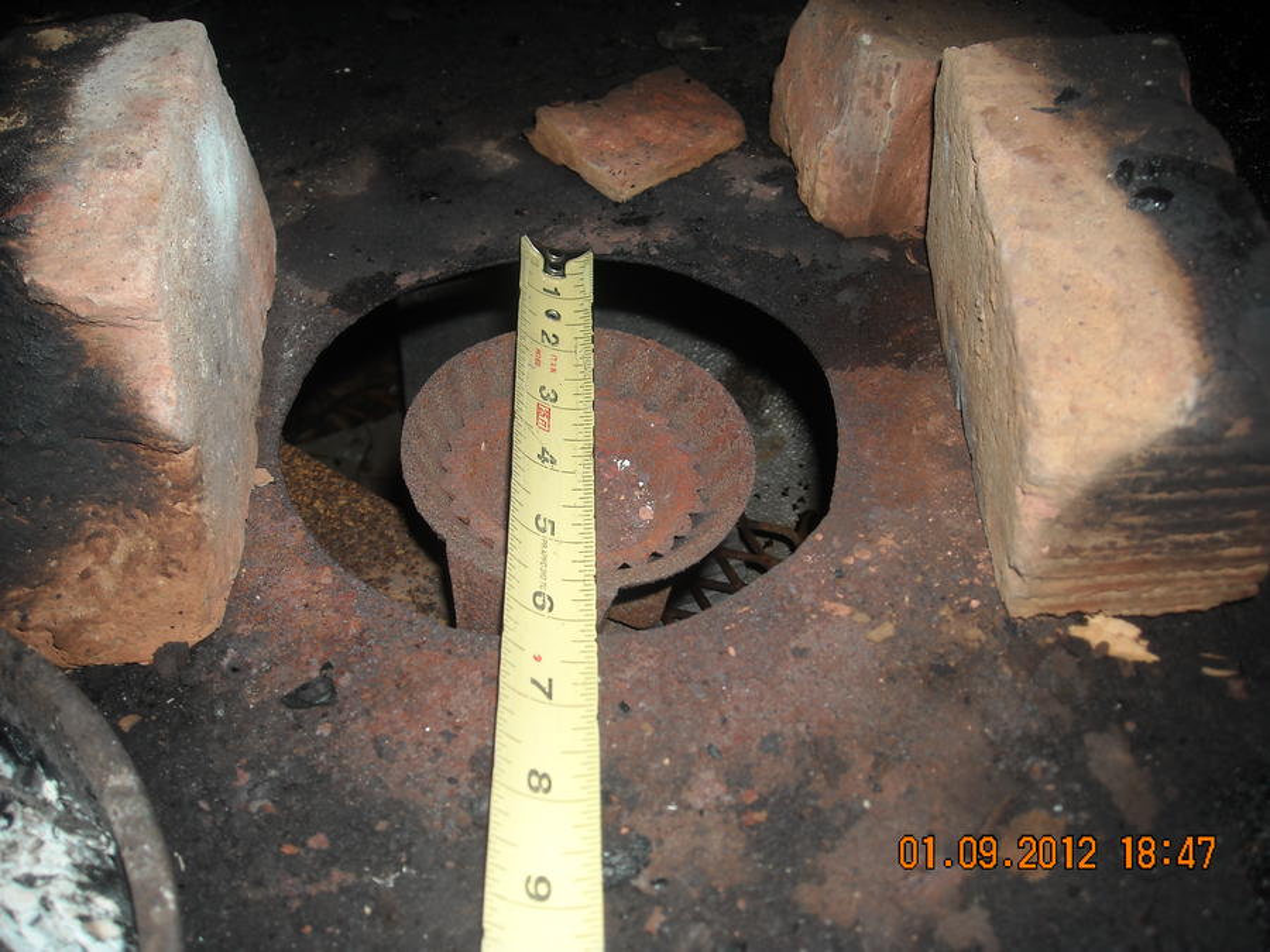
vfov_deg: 40.7
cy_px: 476
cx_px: 635
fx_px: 1284
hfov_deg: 52.6
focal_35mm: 35
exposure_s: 1/60
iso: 64
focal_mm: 5.7
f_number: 2.8
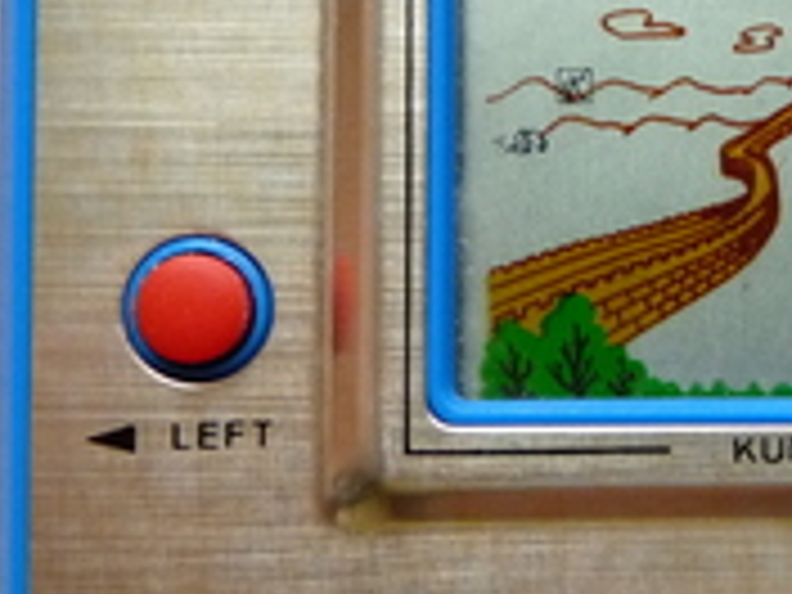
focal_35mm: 82
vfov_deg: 17.9
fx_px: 1876
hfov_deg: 22.7
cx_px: 832
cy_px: 153
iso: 400
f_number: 2.8
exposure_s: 1/25
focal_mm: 4.8
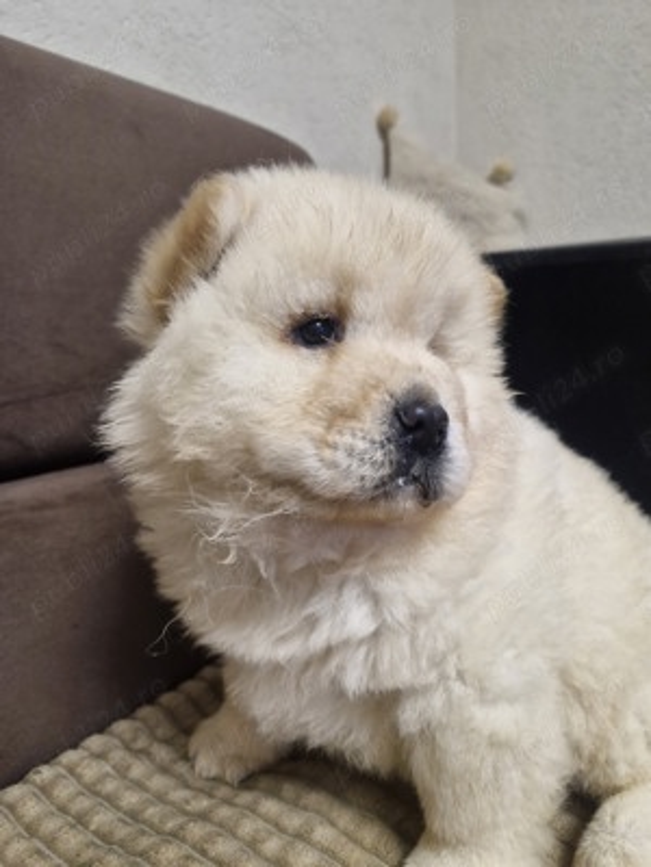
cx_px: 326
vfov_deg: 73.9
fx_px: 577
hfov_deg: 58.9
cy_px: 434
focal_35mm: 23
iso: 400
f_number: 1.8
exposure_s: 1/100
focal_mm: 5.54
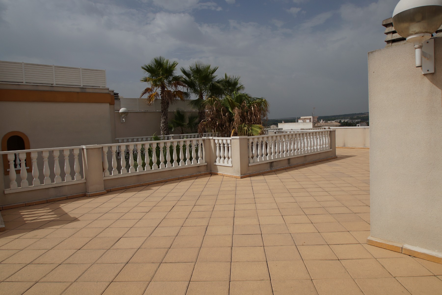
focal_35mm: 22
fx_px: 276
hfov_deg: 77.3
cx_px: 221
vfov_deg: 56.1
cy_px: 148
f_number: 8
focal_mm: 15
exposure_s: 1/800
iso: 100
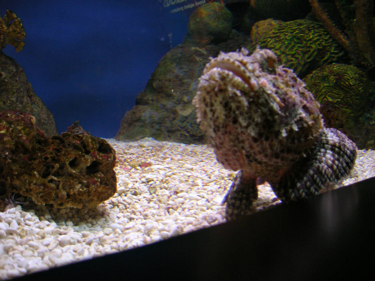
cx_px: 188
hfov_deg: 54.0
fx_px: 368
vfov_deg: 41.8
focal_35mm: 34
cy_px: 140
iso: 100
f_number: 2.9
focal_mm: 5.7
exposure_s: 1/7.2
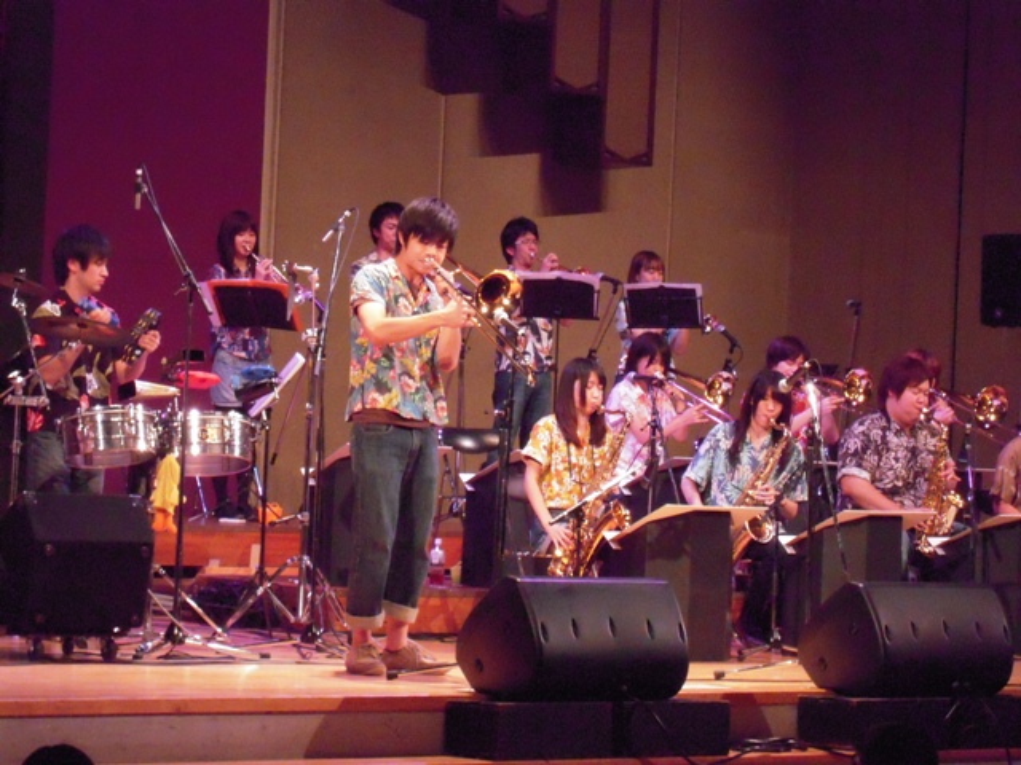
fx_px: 3303
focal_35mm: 112
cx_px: 510
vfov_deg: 13.2
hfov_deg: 17.6
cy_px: 382
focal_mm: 20
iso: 1600
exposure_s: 1/30
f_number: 5.8
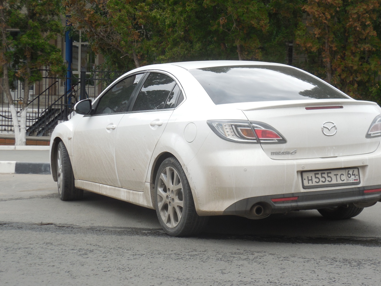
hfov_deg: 23.0
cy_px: 142
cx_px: 199
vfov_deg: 17.4
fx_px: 936
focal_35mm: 85
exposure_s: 1/200
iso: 125
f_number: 4.6
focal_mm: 14.5
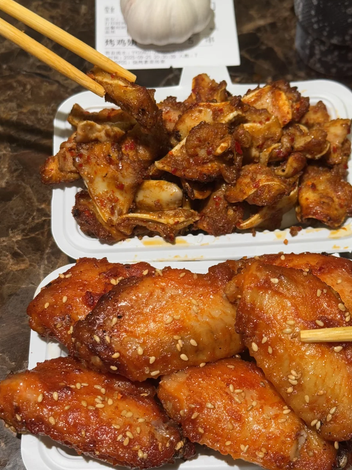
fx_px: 786
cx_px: 208
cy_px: 253
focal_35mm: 58
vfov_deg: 33.2
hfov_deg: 25.2
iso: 80
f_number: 1.78
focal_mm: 6.76
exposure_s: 1/50
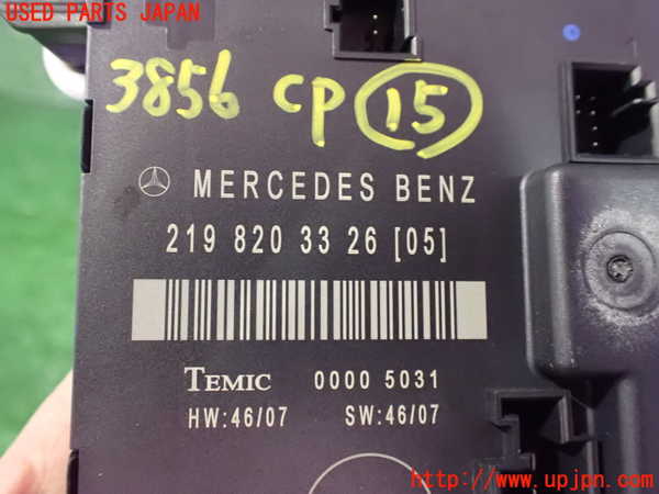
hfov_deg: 60.0
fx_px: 571
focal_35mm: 30
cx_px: 330
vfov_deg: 46.8
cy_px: 247
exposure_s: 1/30
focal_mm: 5.4
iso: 1600
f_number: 2.3
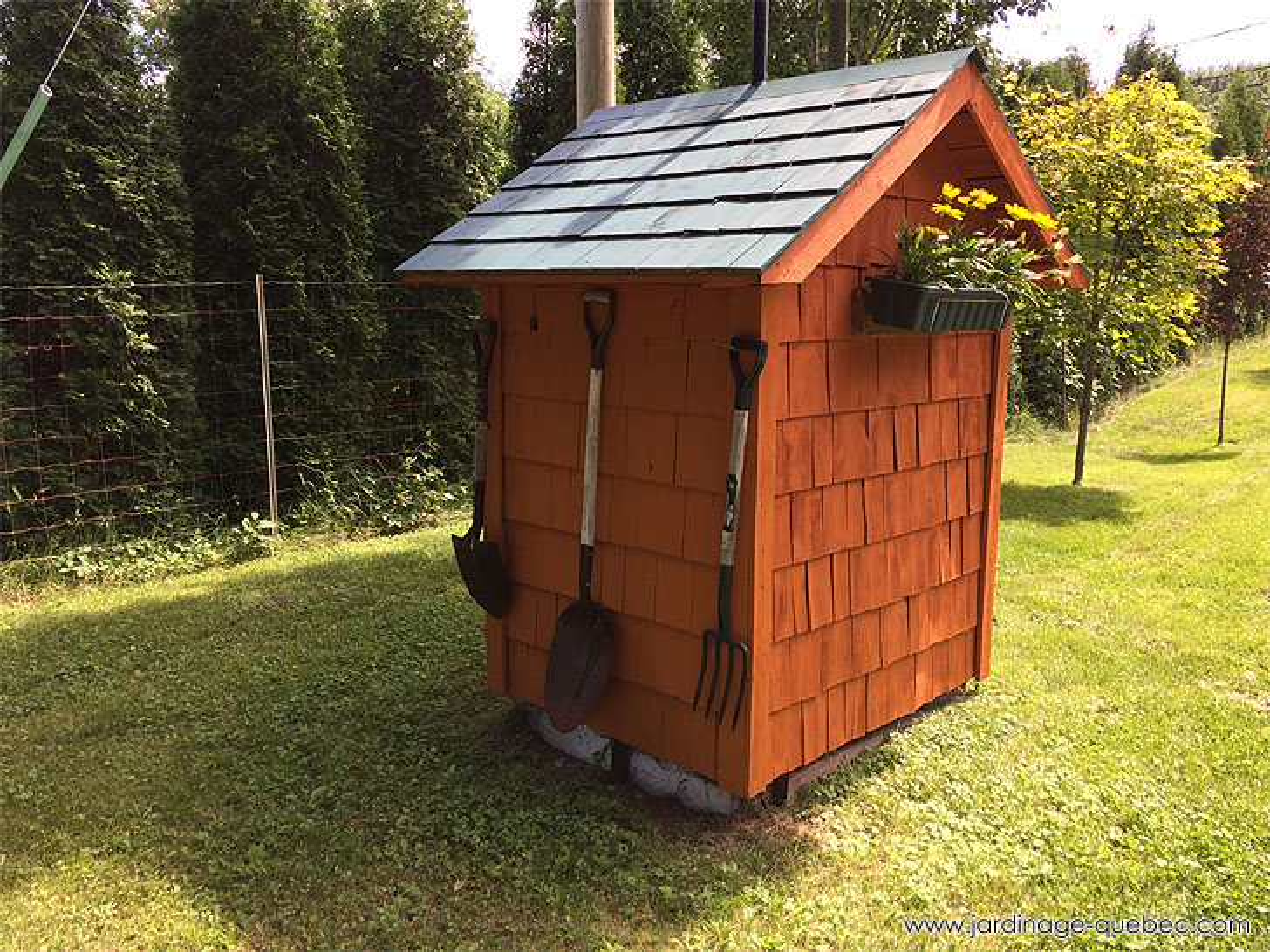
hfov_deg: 61.7
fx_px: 1064
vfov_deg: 48.2
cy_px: 476
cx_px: 635
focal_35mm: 29
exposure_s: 1/441
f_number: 2.2
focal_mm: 4.15
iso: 32
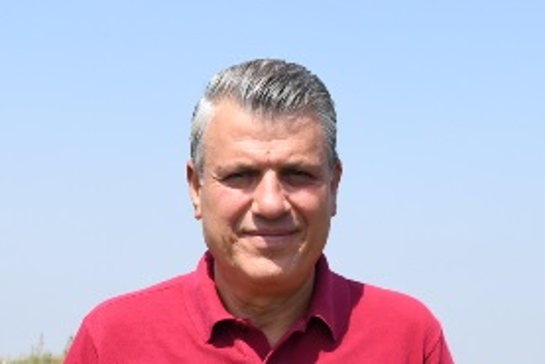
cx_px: 264
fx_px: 1363
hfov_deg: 22.6
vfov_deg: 15.0
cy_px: 363
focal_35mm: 90
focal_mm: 26
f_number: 13
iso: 500
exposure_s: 1/640
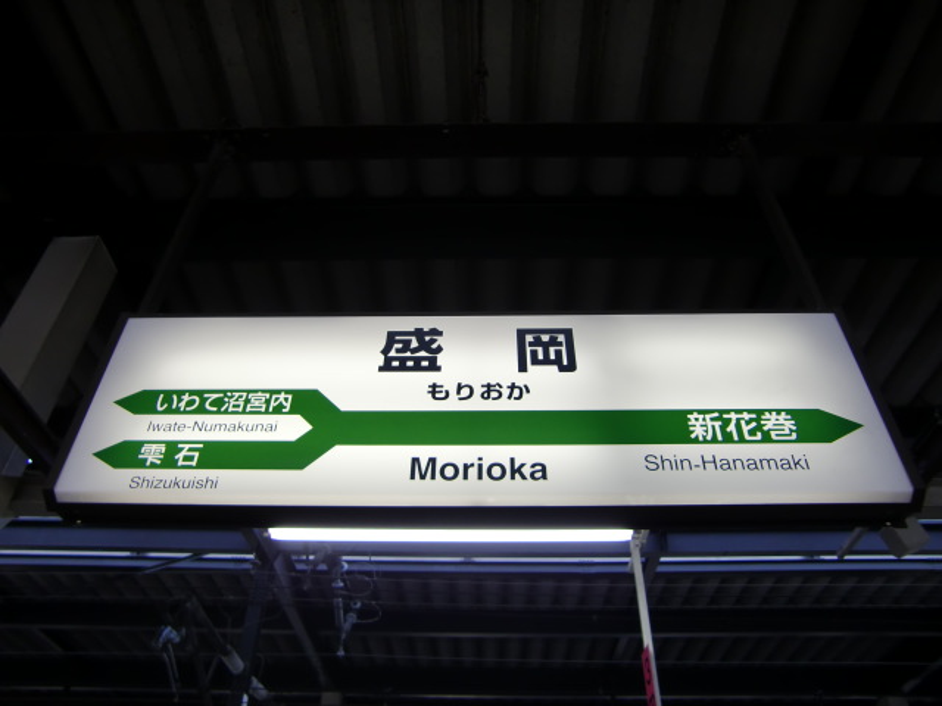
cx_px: 471
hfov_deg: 63.4
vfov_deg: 49.7
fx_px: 762
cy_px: 353
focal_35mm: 28
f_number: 2.6
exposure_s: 1/60
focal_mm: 4.9
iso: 64
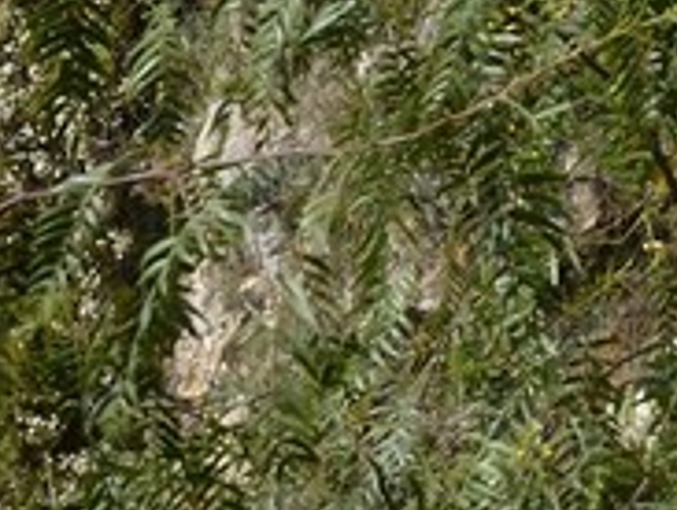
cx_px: 2471
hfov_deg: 5.1
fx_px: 6898
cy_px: -1279
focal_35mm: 352
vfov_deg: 4.0
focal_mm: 42
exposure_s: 1/200
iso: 200
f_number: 13
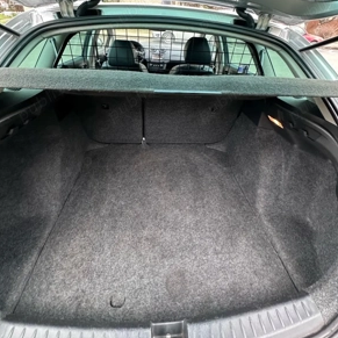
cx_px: 168
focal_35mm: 17
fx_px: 188
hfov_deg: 84.0
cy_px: 107
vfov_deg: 80.5
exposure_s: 1/89
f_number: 2.2
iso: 320
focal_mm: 2.22
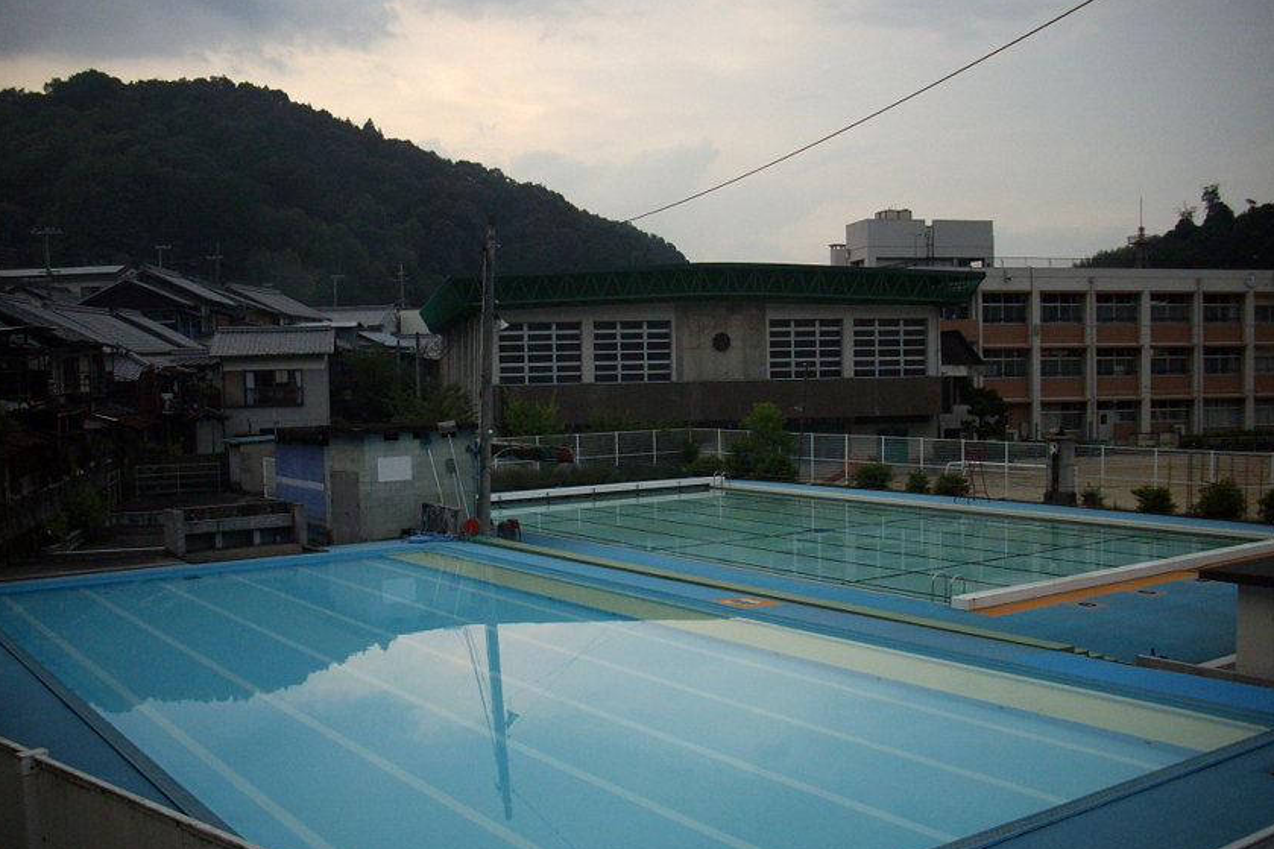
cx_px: 638
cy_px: 454
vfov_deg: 34.2
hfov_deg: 49.6
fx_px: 1380
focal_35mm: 39
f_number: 2.8
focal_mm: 6.2
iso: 105
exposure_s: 1/125
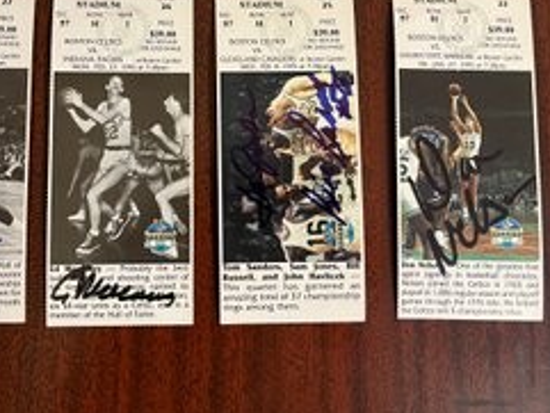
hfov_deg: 49.8
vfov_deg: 38.2
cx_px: 220
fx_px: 588
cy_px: 133
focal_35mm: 37
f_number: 1.6
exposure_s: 1/40
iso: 640
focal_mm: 5.1
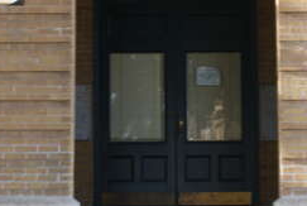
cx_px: 188
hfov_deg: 11.9
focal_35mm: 173
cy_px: -5
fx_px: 1475
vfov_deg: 7.9
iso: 100
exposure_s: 1/4
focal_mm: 35
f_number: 18
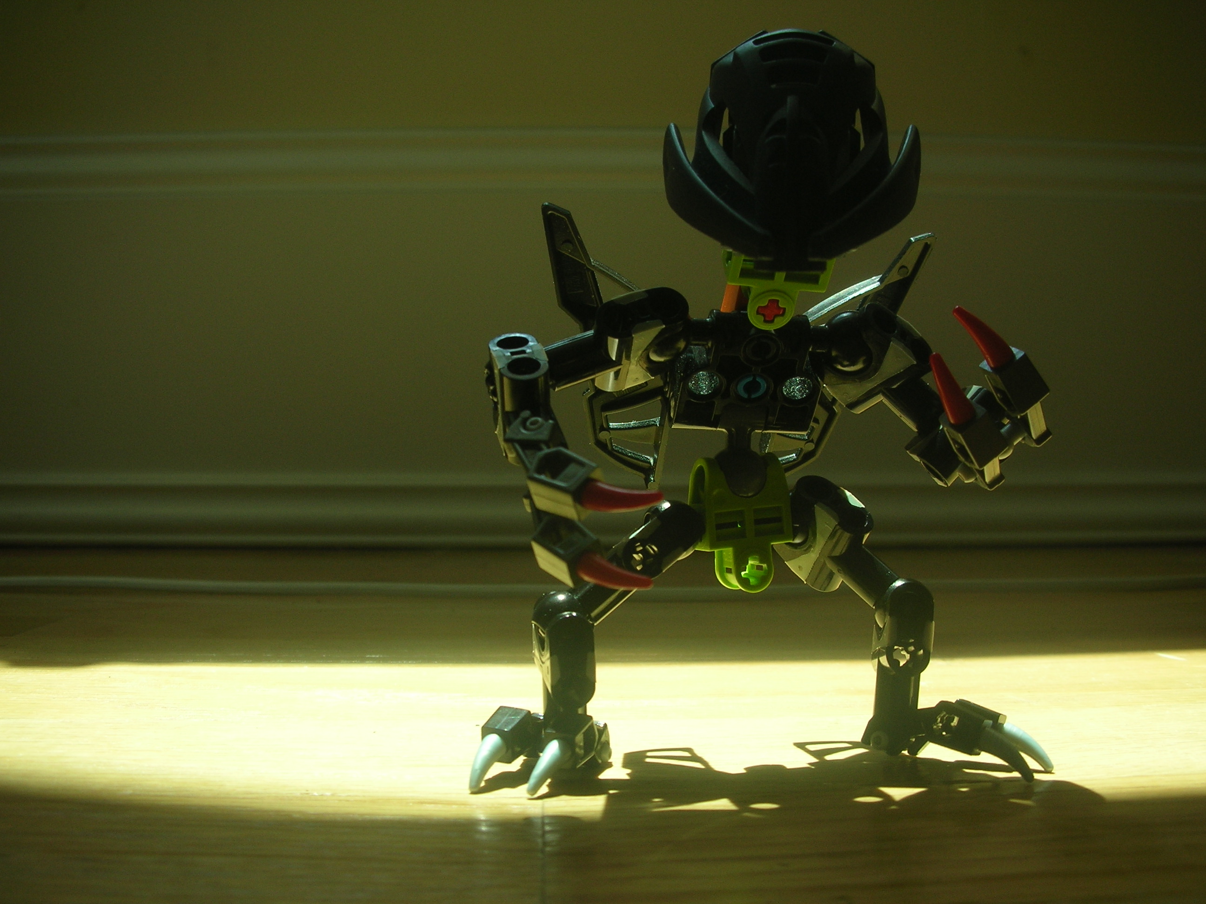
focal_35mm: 35
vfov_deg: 40.7
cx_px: 603
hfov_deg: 52.6
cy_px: 452
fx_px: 1219
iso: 50
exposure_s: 1/59.6
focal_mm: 5.8
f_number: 3
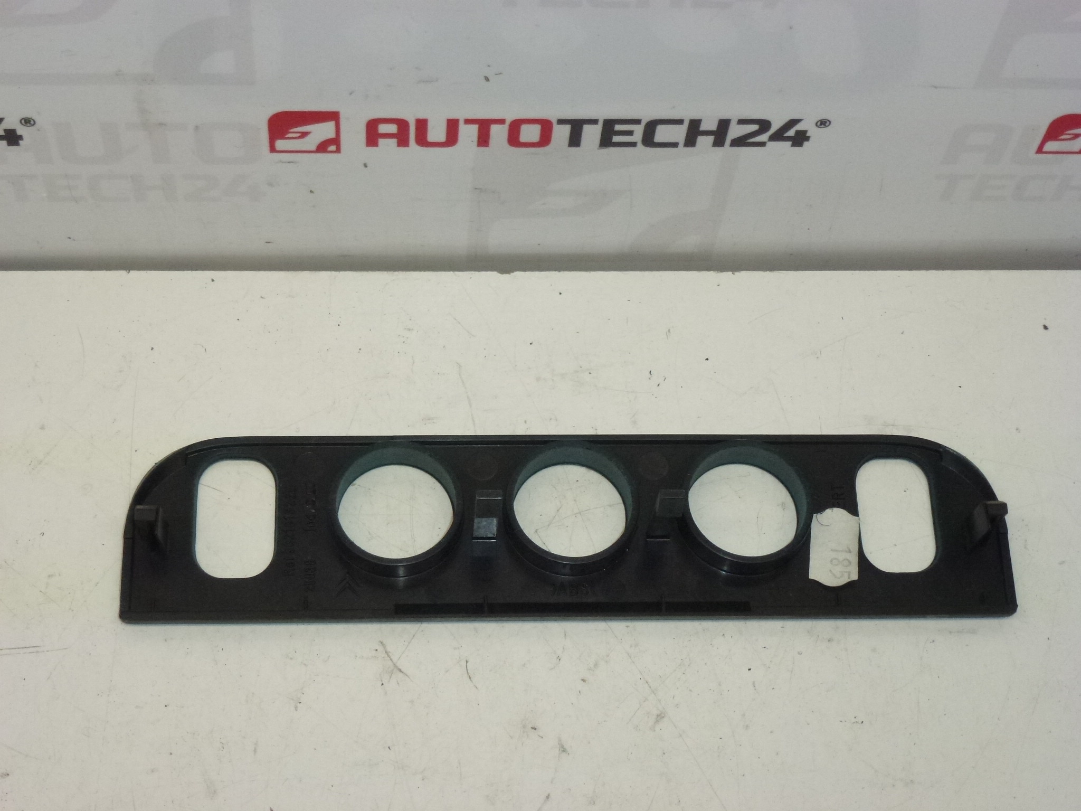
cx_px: 540
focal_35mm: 61
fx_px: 1905
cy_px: 406
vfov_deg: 24.0
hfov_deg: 31.7
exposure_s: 1/320
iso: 400
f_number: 4.5
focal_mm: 10.9
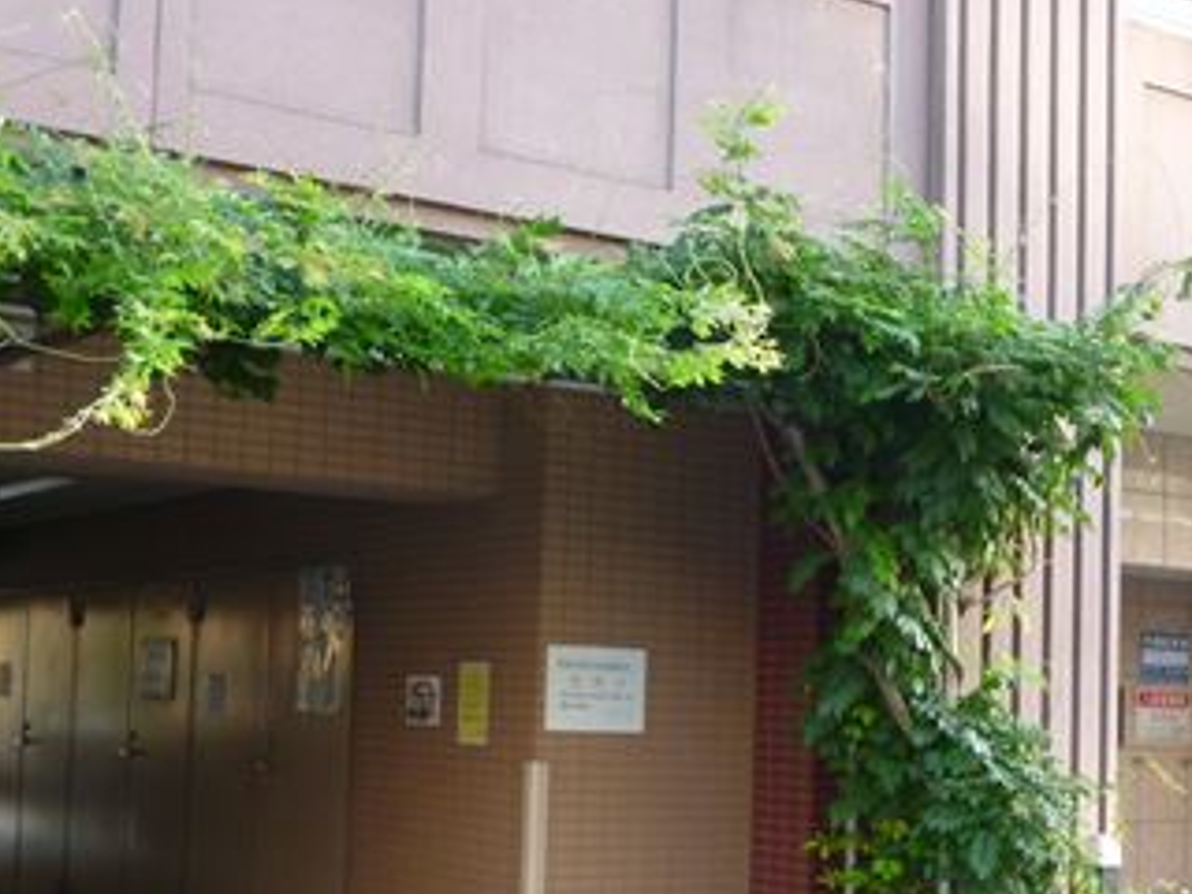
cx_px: 626
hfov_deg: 34.3
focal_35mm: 56
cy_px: 581
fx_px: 1928
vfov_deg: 26.0
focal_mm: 5
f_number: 3.1
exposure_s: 1/60
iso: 200
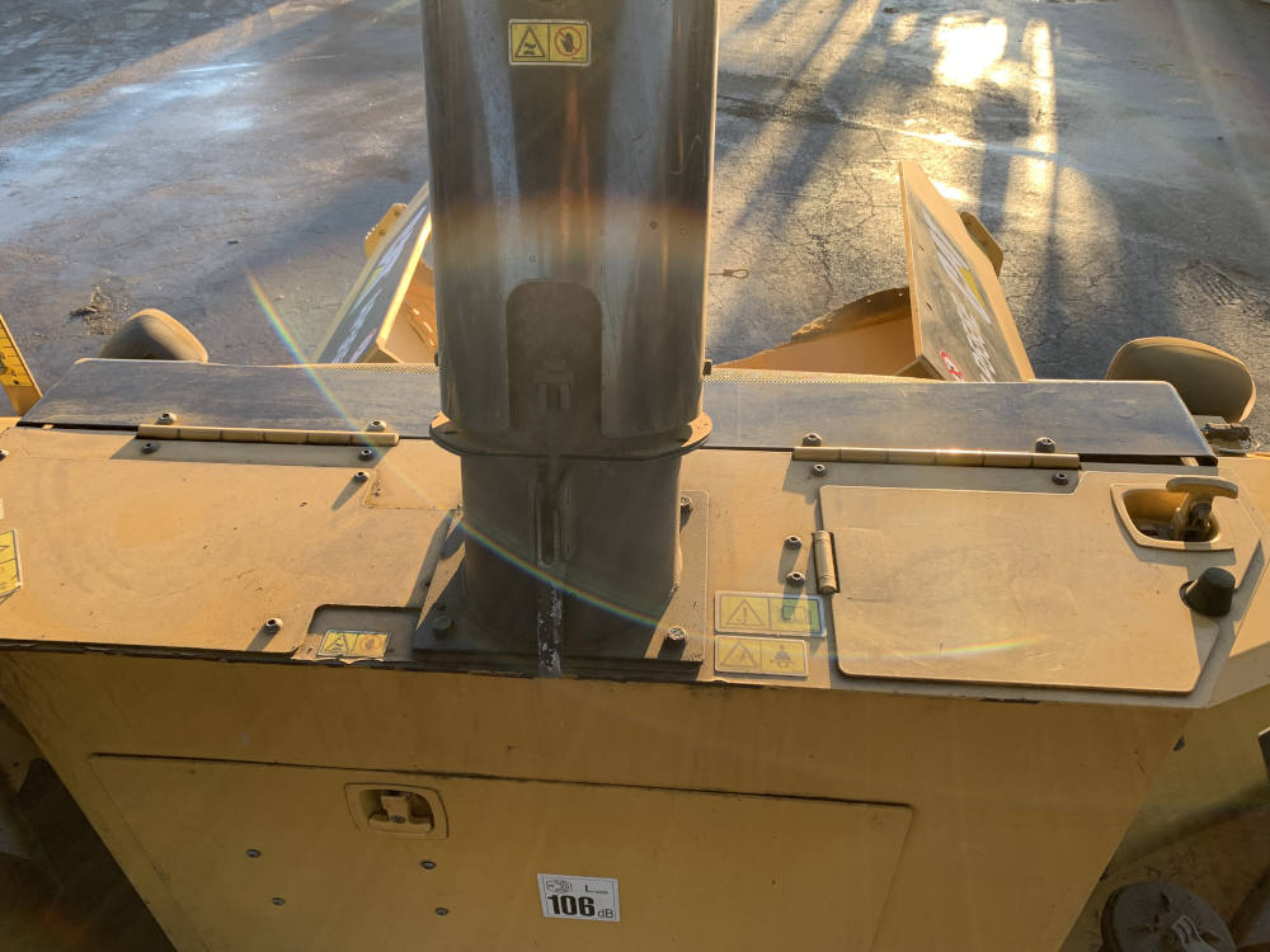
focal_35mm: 26
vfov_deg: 53.1
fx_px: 954
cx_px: 635
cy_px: 476
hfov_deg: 67.3
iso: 25
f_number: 1.8
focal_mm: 4.25
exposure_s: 1/187
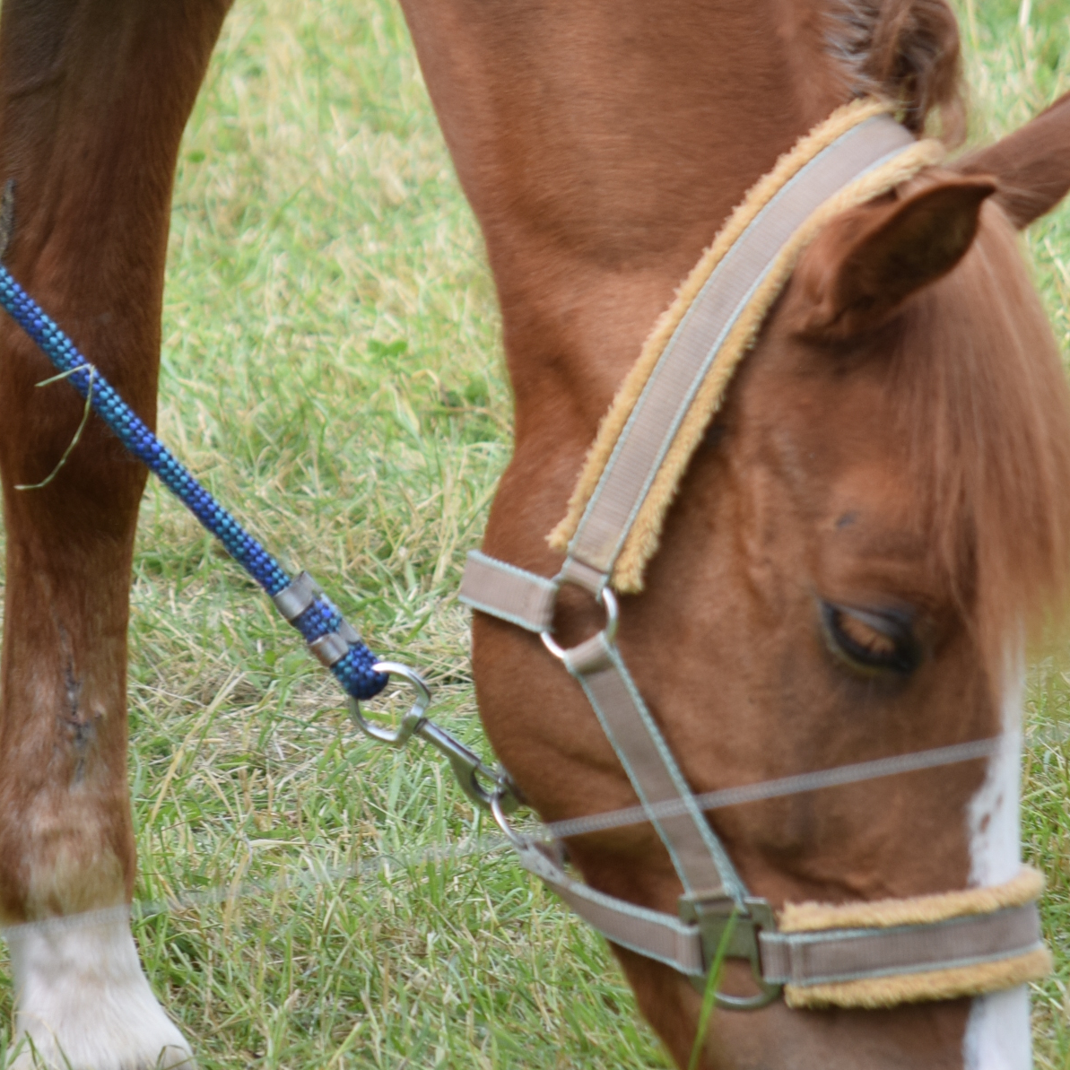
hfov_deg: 3.4
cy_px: 199
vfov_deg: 3.4
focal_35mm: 512
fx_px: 17905
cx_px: 528
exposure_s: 1/500
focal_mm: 160
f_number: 5.6
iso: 280
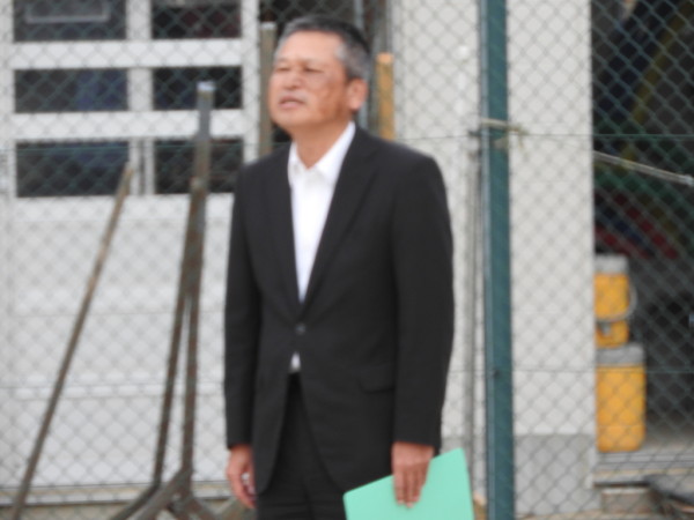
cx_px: 347
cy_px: 260
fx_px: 8019
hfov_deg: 5.0
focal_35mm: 400
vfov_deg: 3.7
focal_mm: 71.7
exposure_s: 1/125
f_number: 5.6
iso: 180
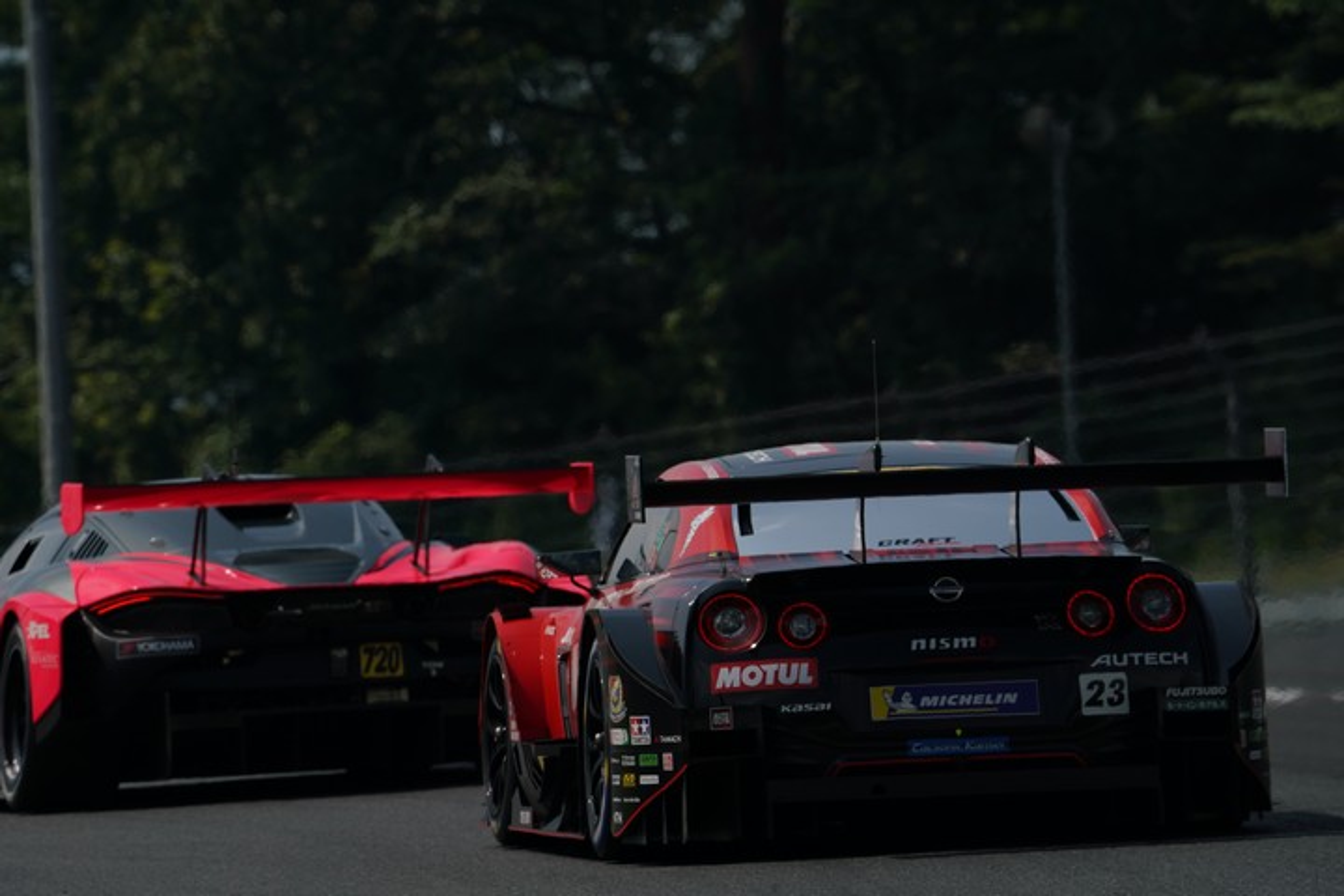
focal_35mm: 600
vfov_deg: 2.3
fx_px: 22398
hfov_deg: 3.4
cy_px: 448
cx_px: 672
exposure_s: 1/800
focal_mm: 600
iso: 200
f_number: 13
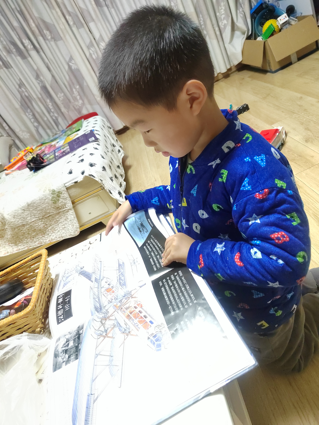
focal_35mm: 23
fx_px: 283
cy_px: 212
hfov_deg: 58.9
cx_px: 160
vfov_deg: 73.9
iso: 3063
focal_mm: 5.52
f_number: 1.9
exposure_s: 1/50
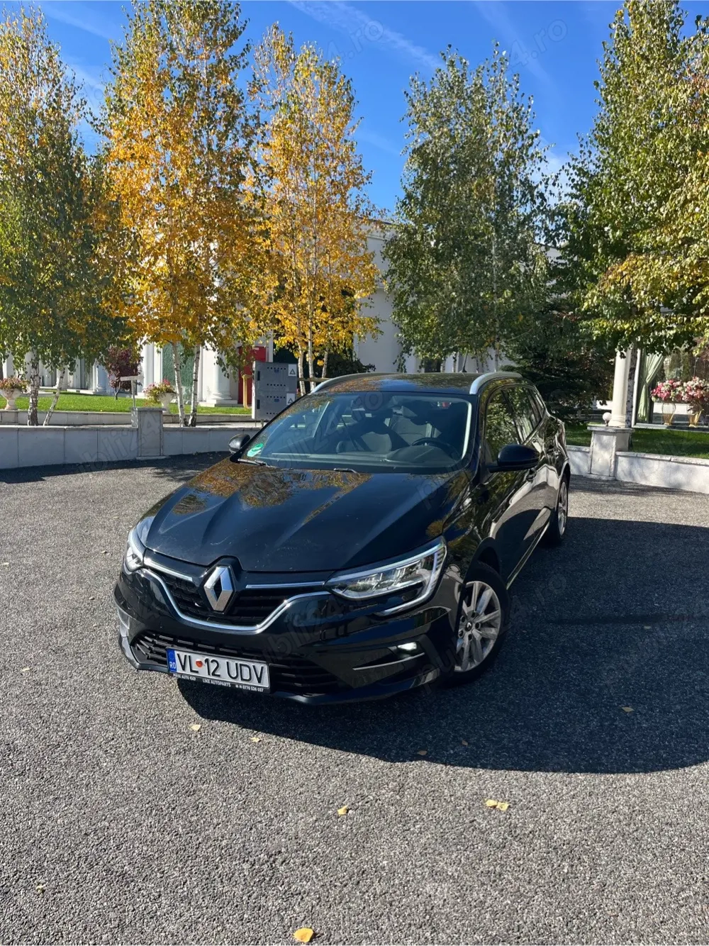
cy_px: 473
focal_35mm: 26
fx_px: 710
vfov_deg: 67.3
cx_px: 354
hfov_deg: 53.0
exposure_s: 1/1580
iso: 50
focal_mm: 5.1
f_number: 1.6
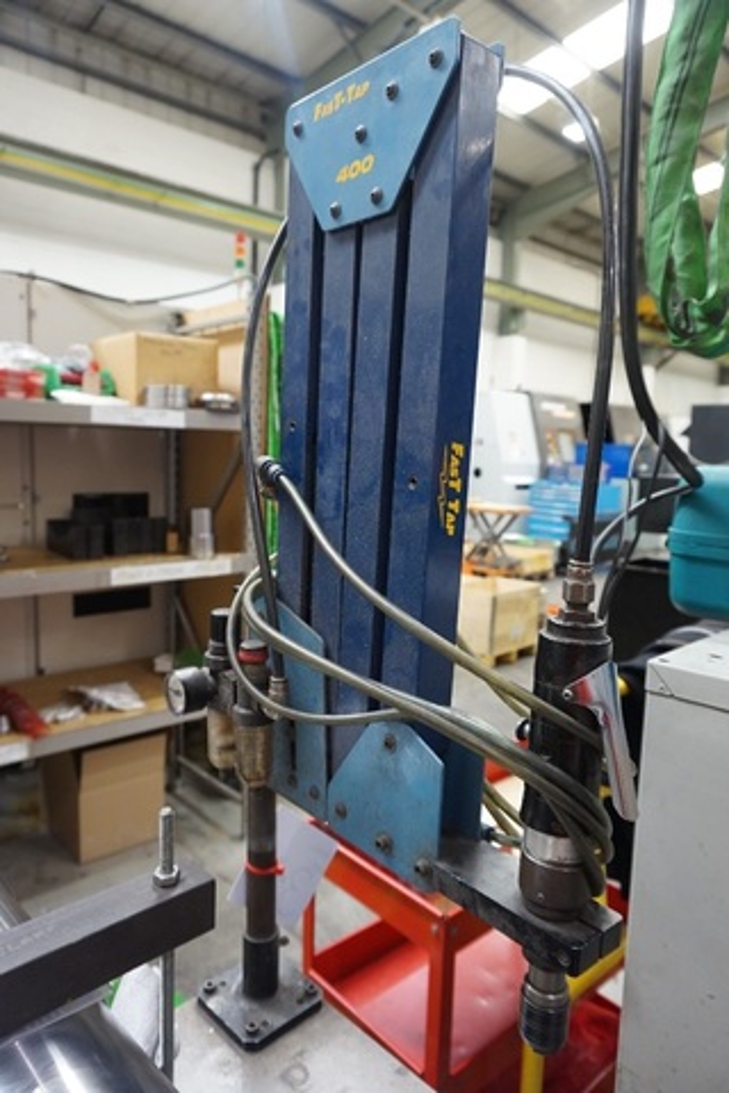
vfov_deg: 73.7
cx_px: 364
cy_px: 546
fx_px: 729
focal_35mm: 24
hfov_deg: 53.1
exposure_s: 1/60
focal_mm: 16
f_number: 4
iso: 1000
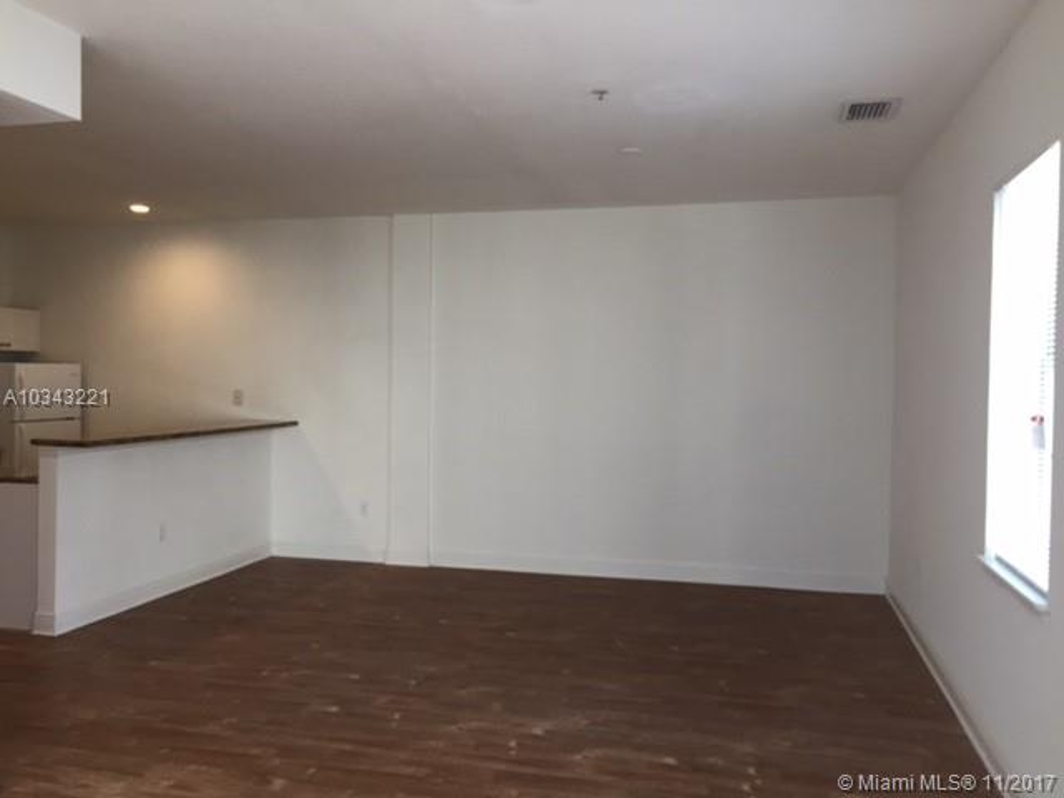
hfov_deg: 61.7
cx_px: 532
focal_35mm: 29
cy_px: 399
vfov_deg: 48.2
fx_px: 891
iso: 40
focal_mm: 4.15
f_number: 2.2
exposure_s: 1/30
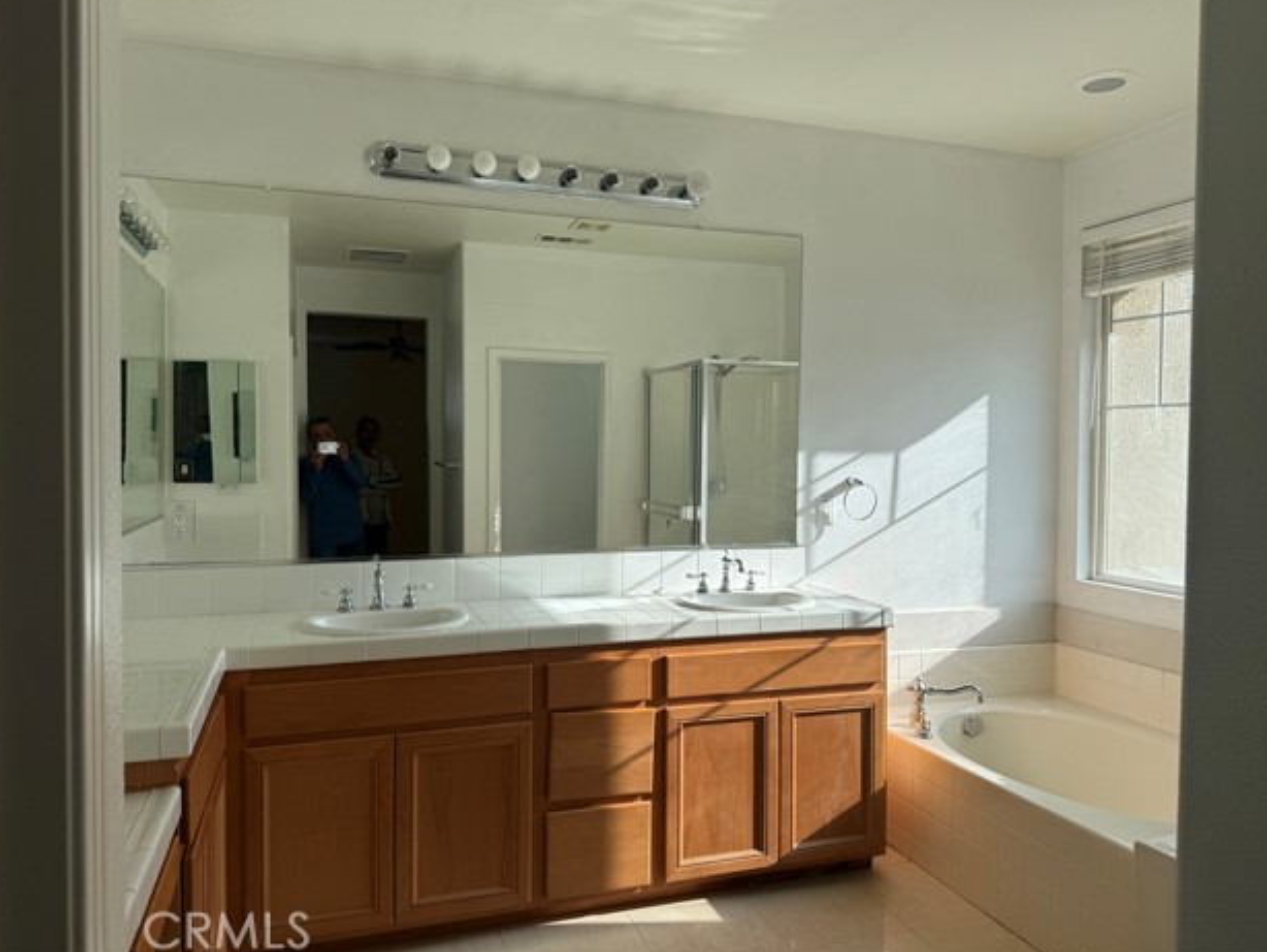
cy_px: 465
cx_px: 634
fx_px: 915
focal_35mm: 25
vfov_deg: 54.9
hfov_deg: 69.4
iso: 80
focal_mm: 6.76
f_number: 1.78
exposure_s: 1/1139
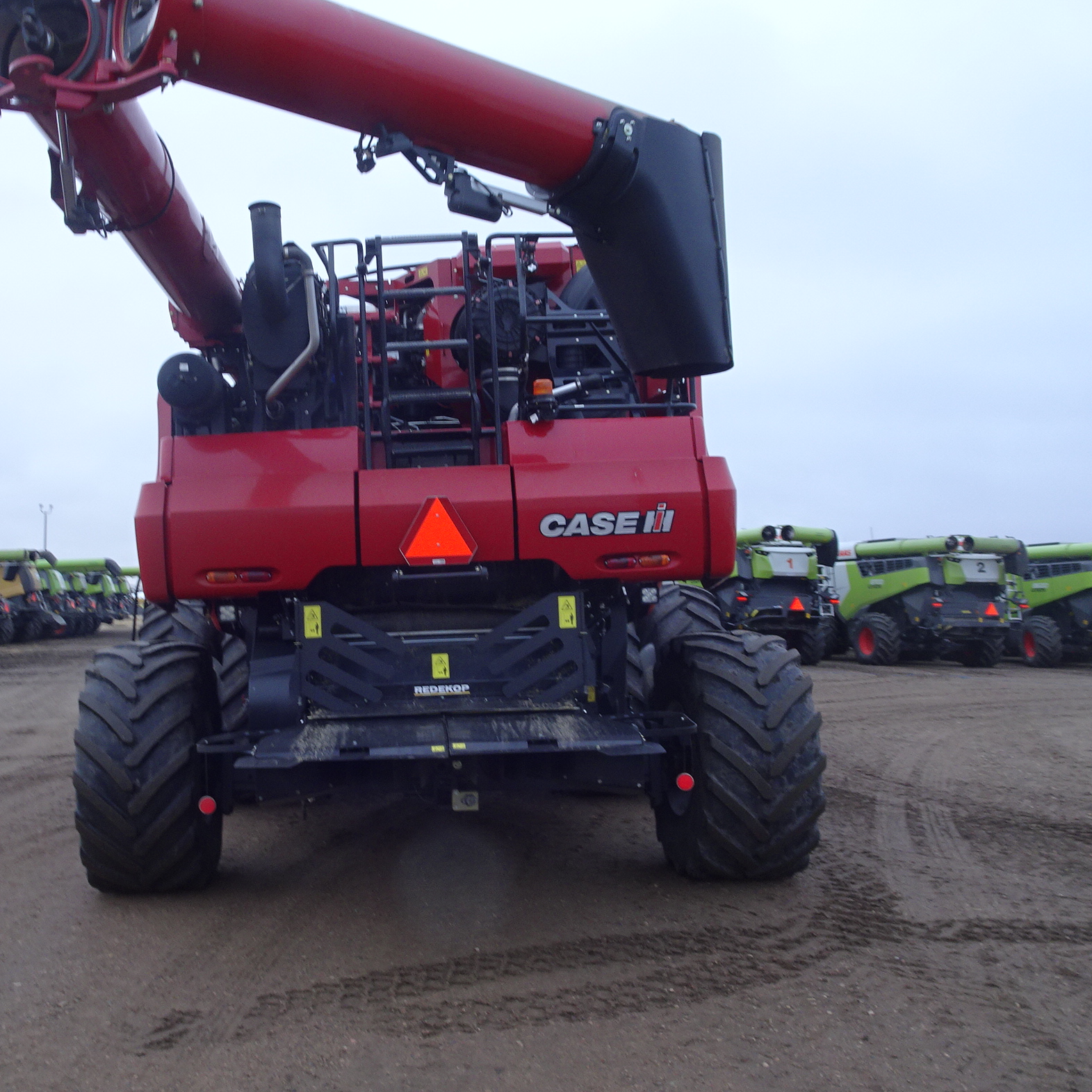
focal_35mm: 35
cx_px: 400
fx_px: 1249
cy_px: 541
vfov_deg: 47.2
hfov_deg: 46.7
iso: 80
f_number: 3.5
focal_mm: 4.1
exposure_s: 1/50
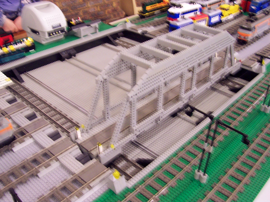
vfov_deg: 38.7
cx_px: 135
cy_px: 101
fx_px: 289
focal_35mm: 37
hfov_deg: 50.1
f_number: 2.8
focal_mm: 5.6
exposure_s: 1/10
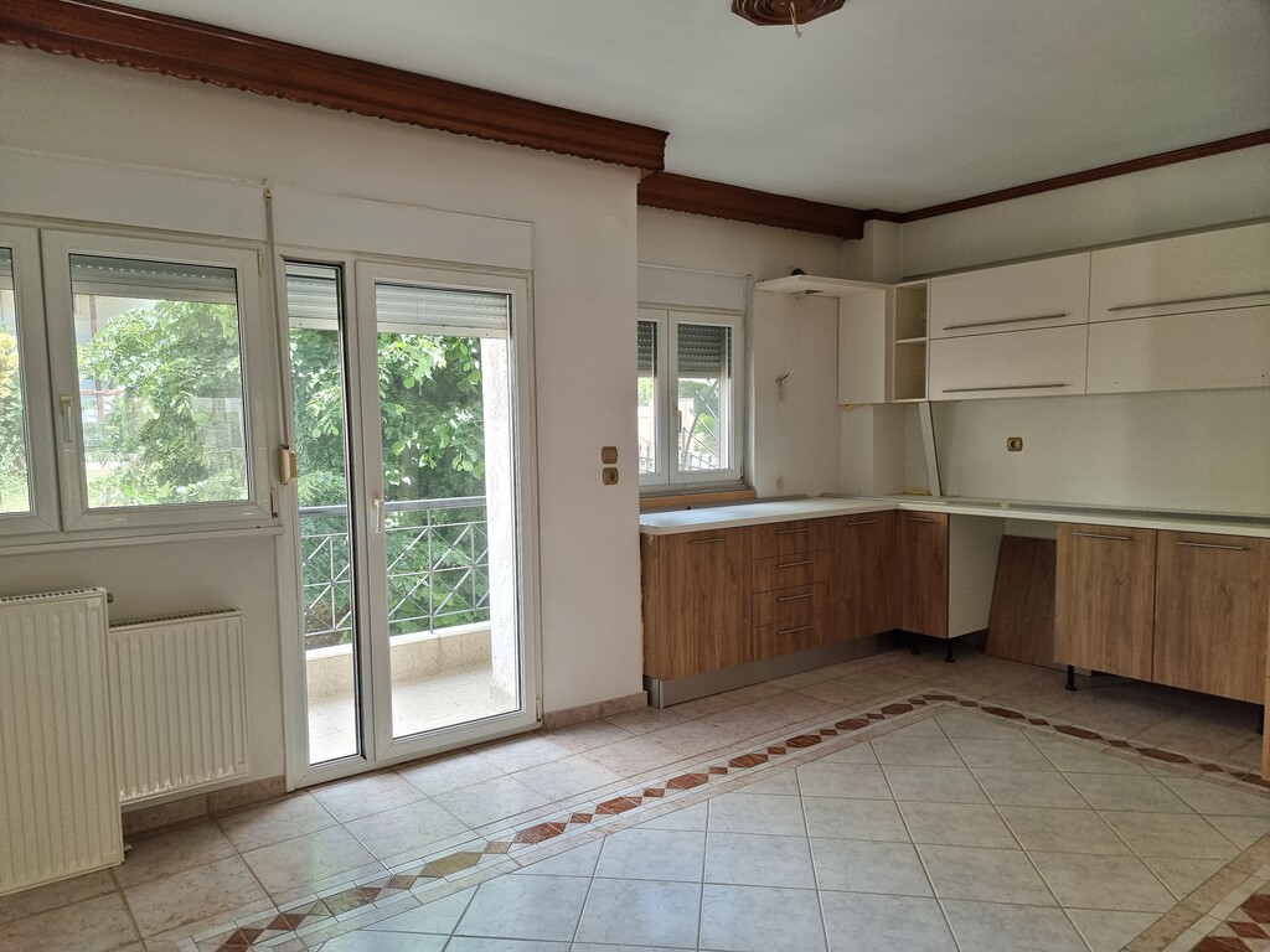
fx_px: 881
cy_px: 476
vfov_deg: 56.8
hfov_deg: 71.6
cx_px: 635
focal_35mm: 24
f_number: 1.8
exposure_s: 1/120
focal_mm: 6.7
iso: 64
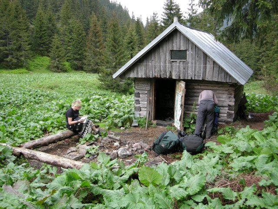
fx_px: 289
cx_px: 139
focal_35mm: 36
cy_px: 104
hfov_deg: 51.4
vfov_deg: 39.7
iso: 100
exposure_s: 1/137
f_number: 3.8
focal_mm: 7.5
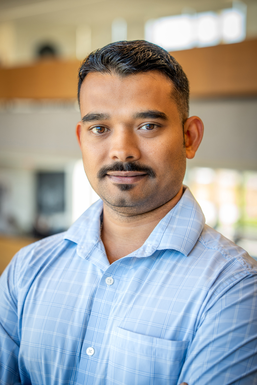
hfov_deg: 19.5
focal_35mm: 70
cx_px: 128
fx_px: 750
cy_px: 192
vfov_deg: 28.8
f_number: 2.8
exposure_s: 1/125
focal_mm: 70
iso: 320
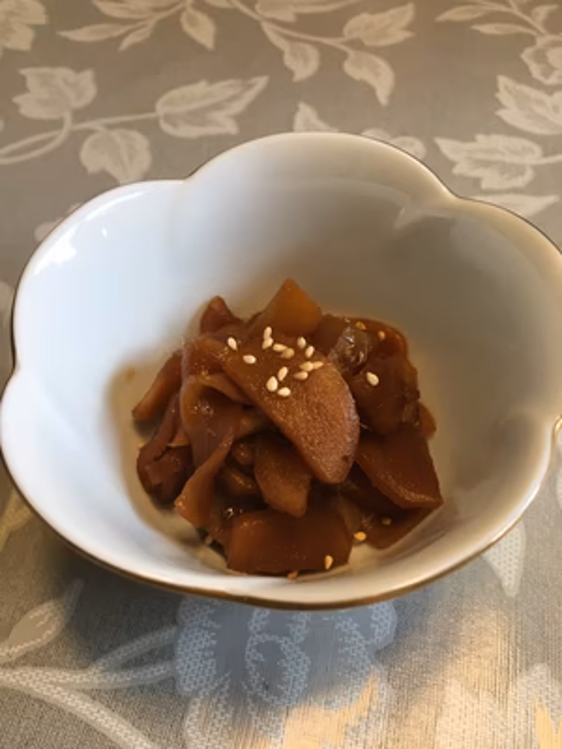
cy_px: 374
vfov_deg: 61.7
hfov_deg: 48.2
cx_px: 281
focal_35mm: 29
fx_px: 628
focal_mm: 4.15
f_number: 2.2
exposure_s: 1/30
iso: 32
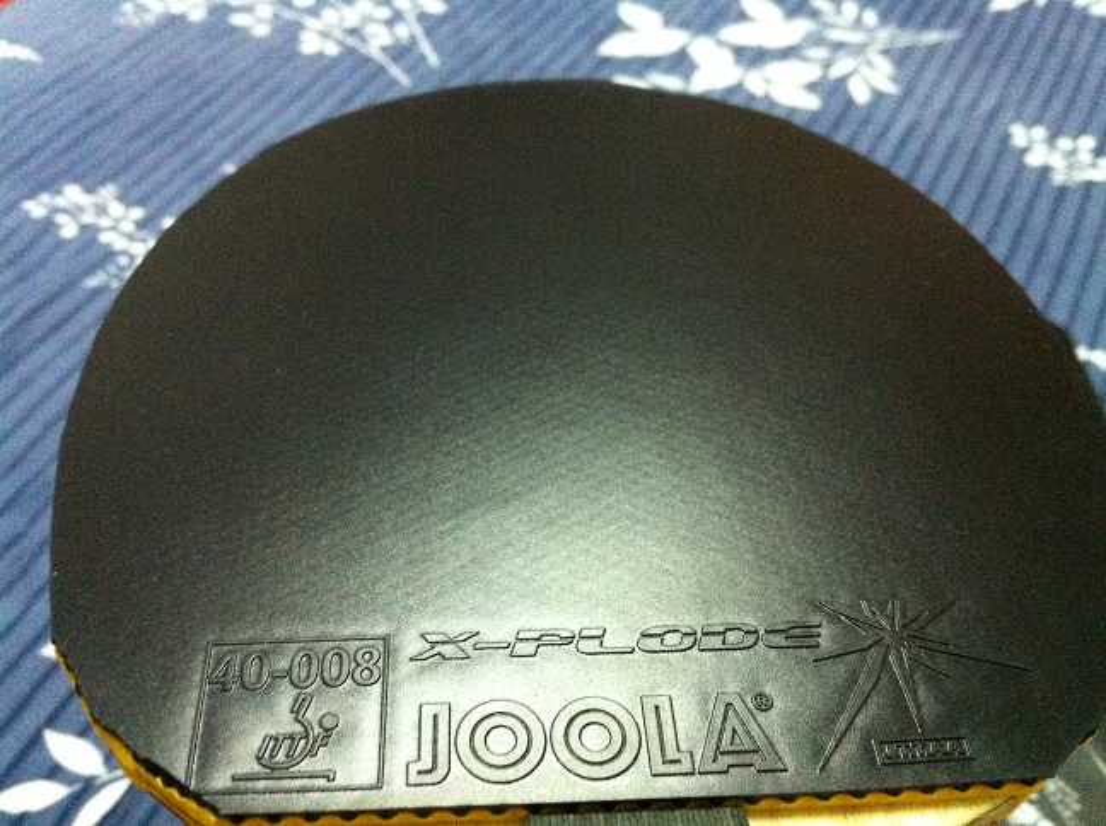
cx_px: 553
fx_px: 1117
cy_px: 413
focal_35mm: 35
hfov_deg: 52.7
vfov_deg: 40.6
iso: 1000
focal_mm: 3.85
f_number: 2.8
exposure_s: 1/17
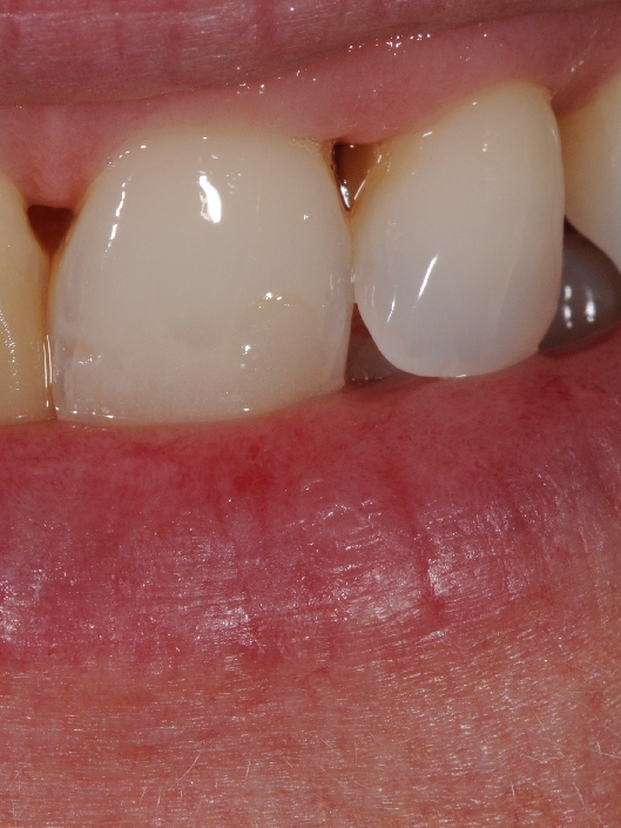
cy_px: 335
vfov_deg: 7.2
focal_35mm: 276
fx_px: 6597
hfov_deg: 5.4
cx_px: -1
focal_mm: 105
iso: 250
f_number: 25
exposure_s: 1/200
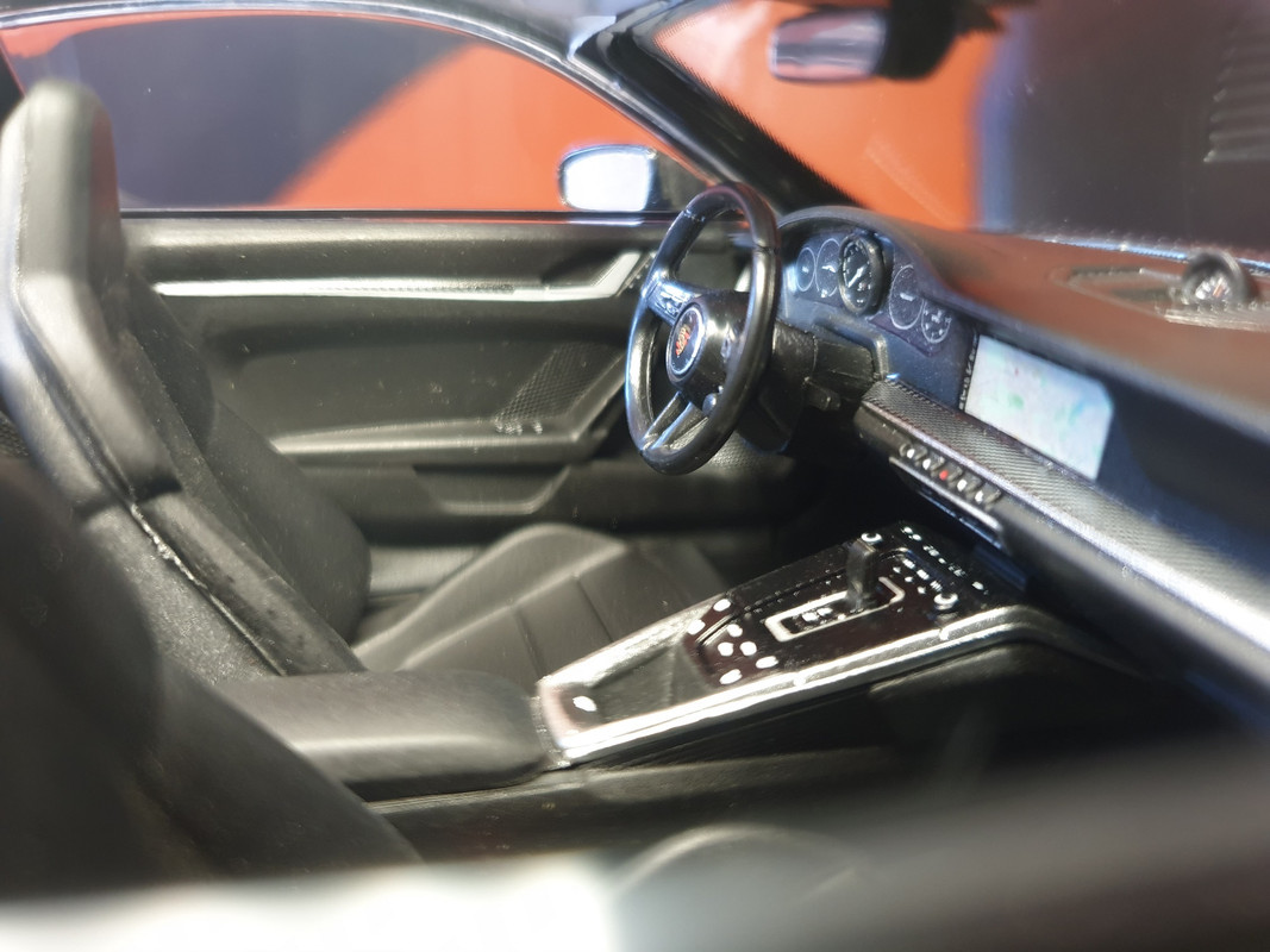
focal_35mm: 26
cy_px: 476
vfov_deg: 53.1
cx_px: 635
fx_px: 954
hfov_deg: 67.3
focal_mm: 4.3
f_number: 1.5
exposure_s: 1/12
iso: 250
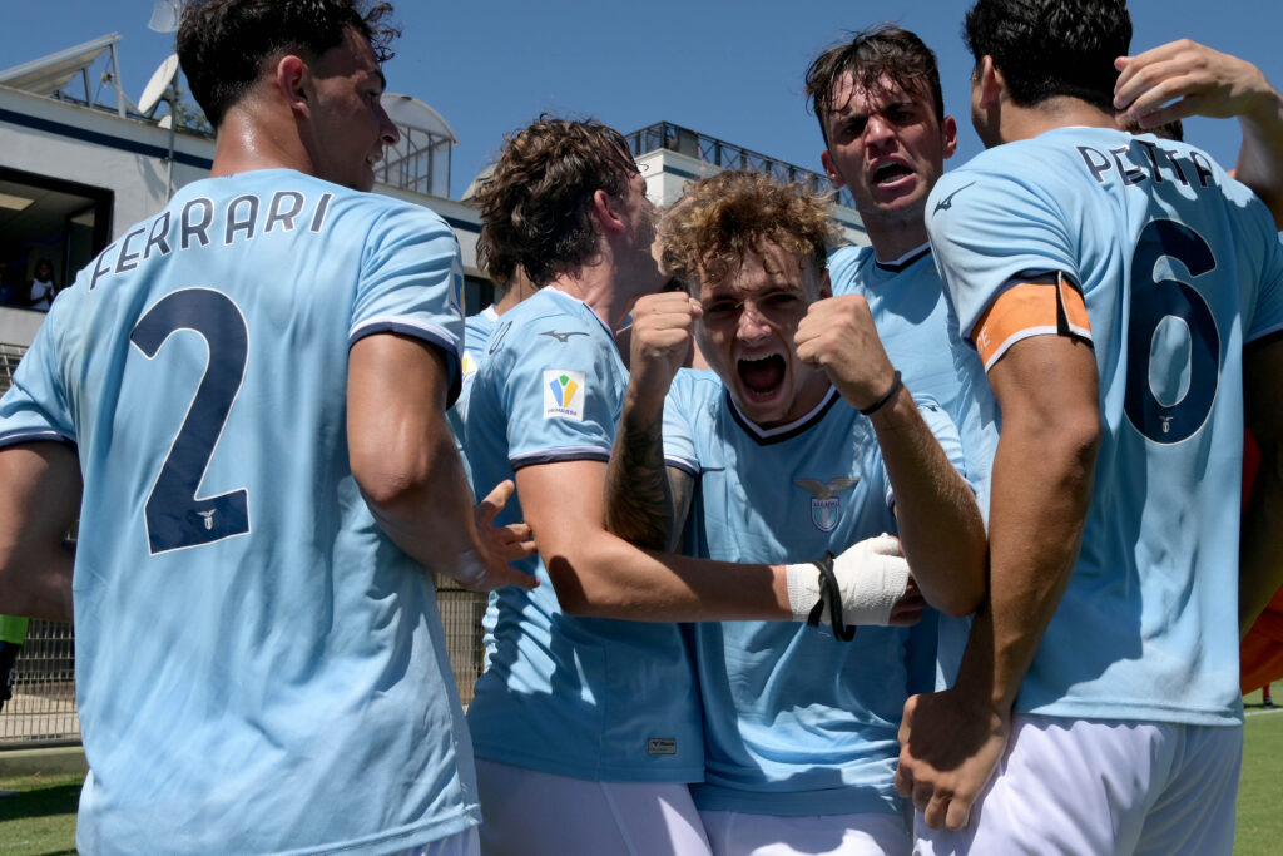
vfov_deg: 36.9
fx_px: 1283
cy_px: 428
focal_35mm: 36
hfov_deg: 53.1
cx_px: 642
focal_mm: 24
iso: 250
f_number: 9
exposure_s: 1/1250
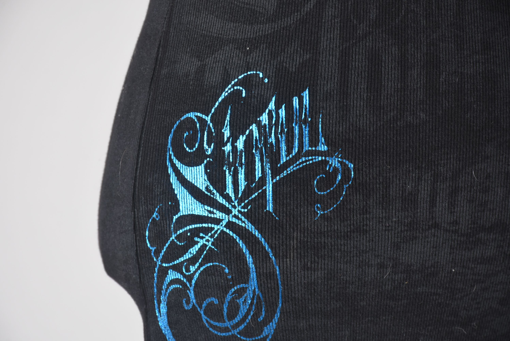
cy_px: 170
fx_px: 2977
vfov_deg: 6.6
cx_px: 255
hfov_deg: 9.8
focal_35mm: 210
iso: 200
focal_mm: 140
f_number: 10
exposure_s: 1/125
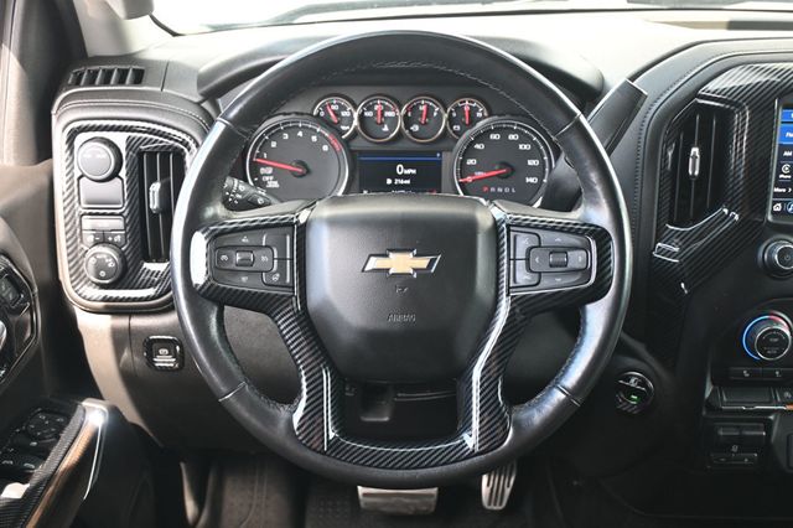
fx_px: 875
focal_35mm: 40
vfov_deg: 33.6
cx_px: 396
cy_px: 264
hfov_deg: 48.7
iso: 1100
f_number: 4.5
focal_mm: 26.5
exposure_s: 1/125
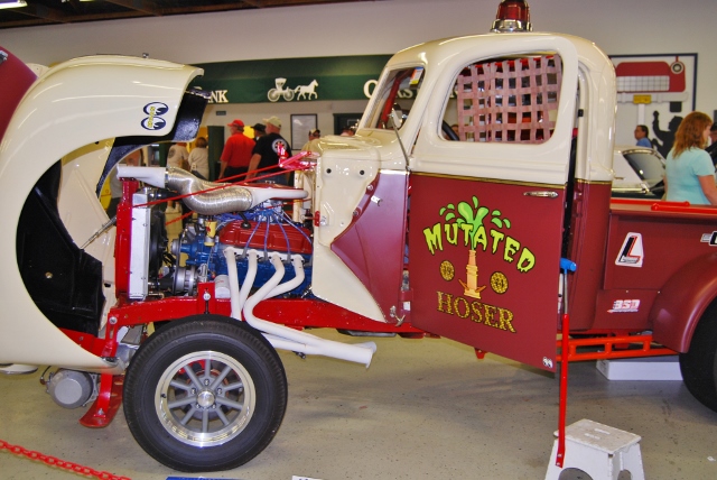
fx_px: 718
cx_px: 358
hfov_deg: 53.1
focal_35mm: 36
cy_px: 240
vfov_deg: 36.9
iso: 200
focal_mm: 24
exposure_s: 1/60
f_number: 4
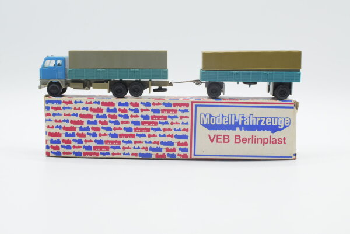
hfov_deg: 37.8
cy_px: 117
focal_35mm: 52
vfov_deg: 25.8
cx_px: 175
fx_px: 511
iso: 320
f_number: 8
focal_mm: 35
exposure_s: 1/125
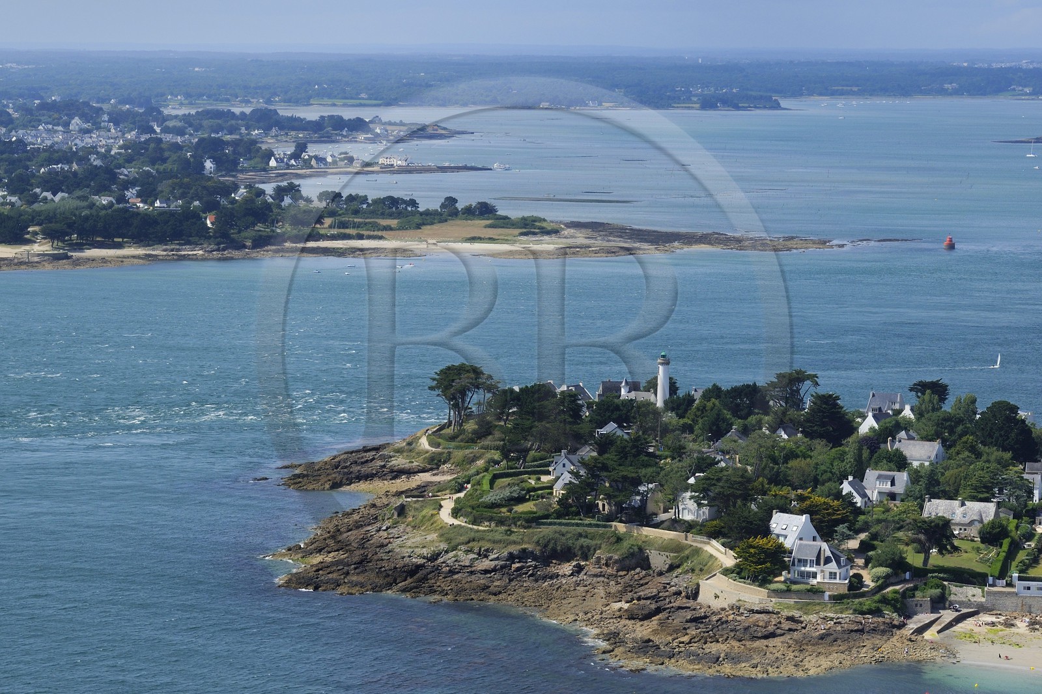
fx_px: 2952
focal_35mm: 102
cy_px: 347
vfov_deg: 13.4
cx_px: 521
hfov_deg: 20.0
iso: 400
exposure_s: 1/1250
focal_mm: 102
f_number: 8
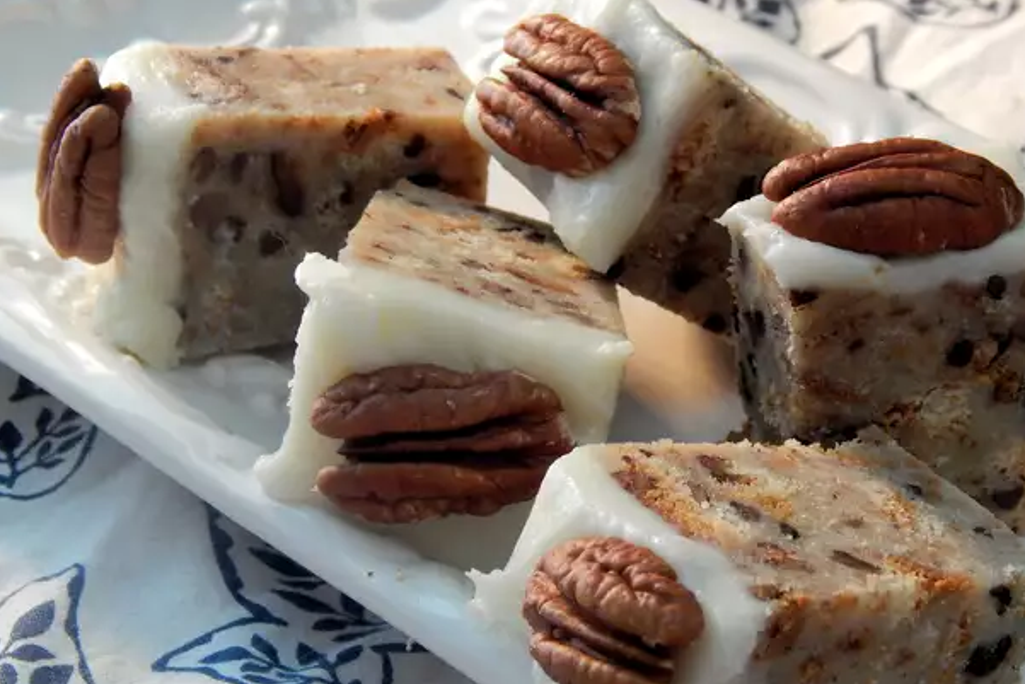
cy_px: 379
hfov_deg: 18.4
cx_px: 576
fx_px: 3161
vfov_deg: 12.3
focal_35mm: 111
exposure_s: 1/25
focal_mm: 16.6
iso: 400
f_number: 4.4
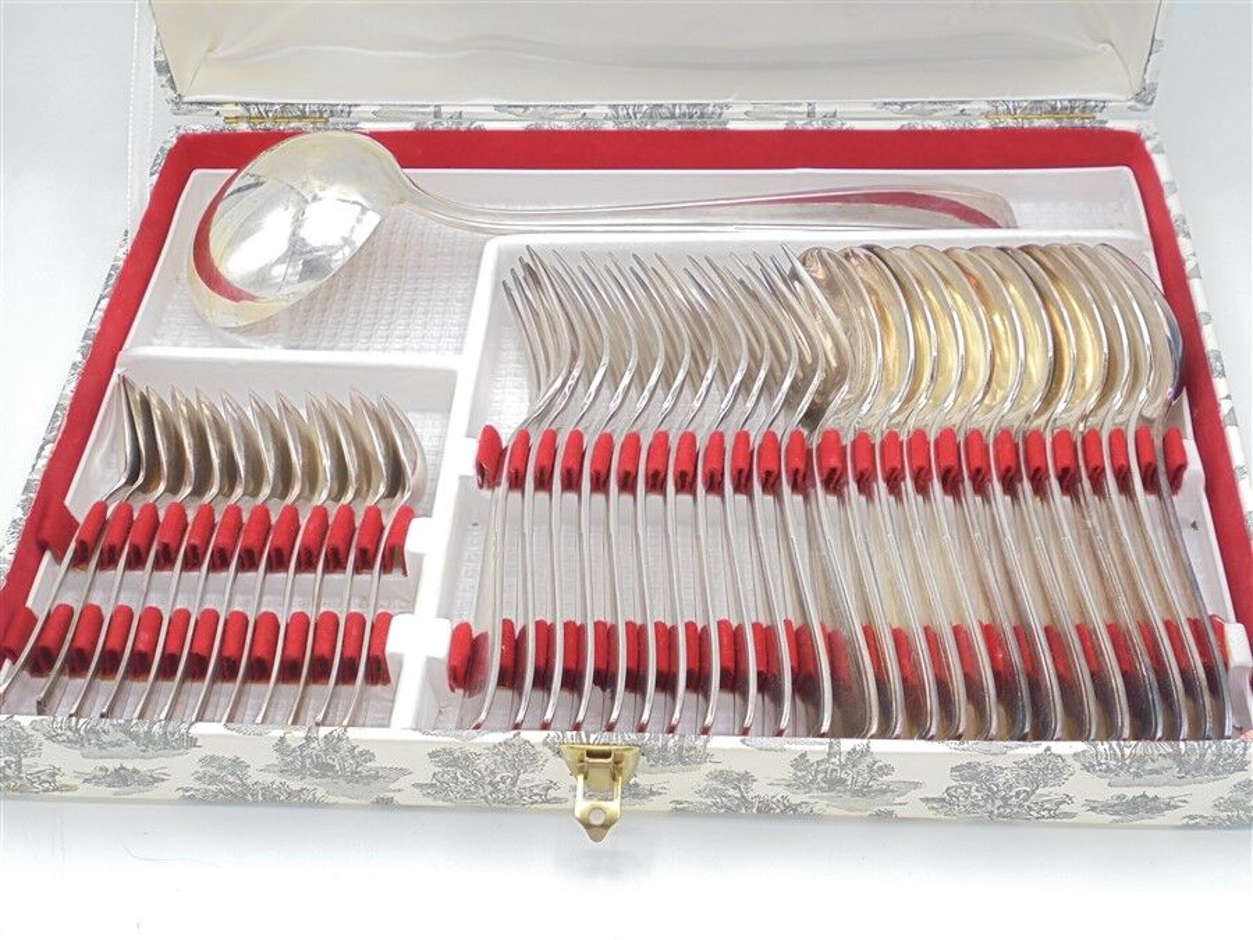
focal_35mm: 49
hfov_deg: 38.9
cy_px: 470
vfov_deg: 29.7
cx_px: 626
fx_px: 1774
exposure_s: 1/60
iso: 100
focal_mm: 8.9
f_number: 4.8
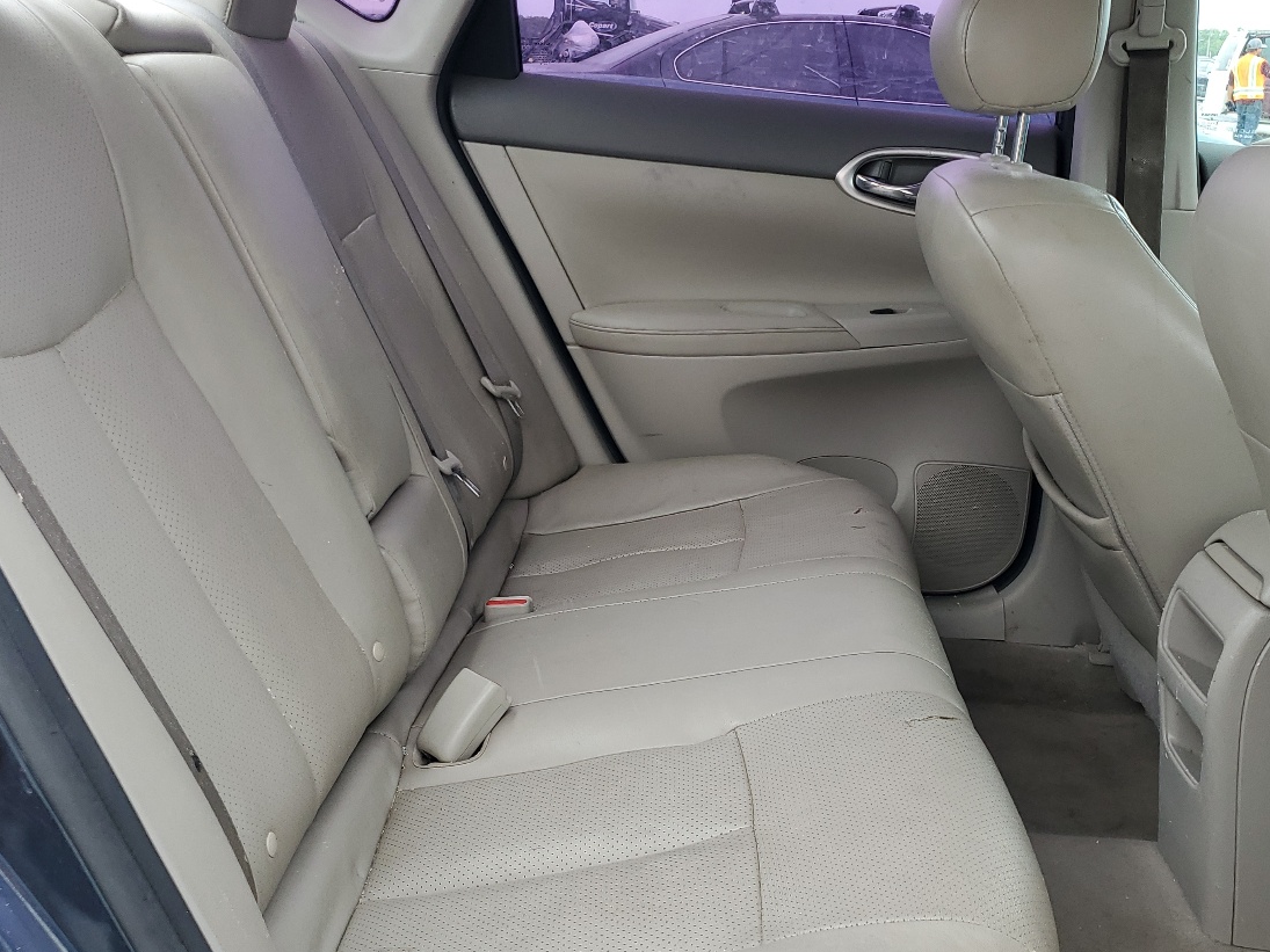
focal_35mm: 38
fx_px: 1394
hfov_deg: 48.9
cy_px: 522
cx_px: 685
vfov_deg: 37.7
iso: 50
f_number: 1.5
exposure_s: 1/286
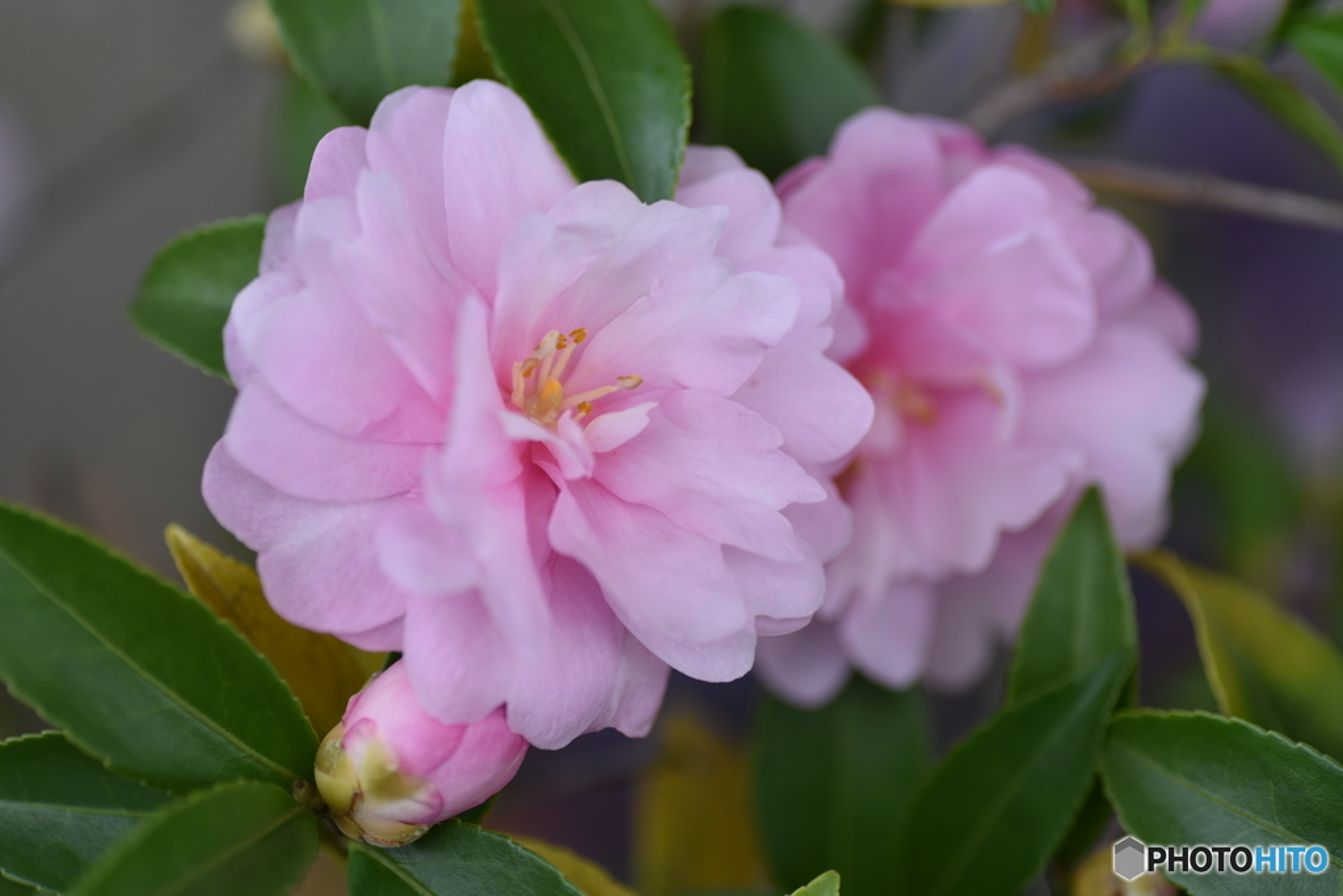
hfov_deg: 22.6
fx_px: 3358
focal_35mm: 90
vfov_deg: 15.2
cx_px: 672
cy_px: 448
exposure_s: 1/100
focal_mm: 90
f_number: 3.5
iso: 100
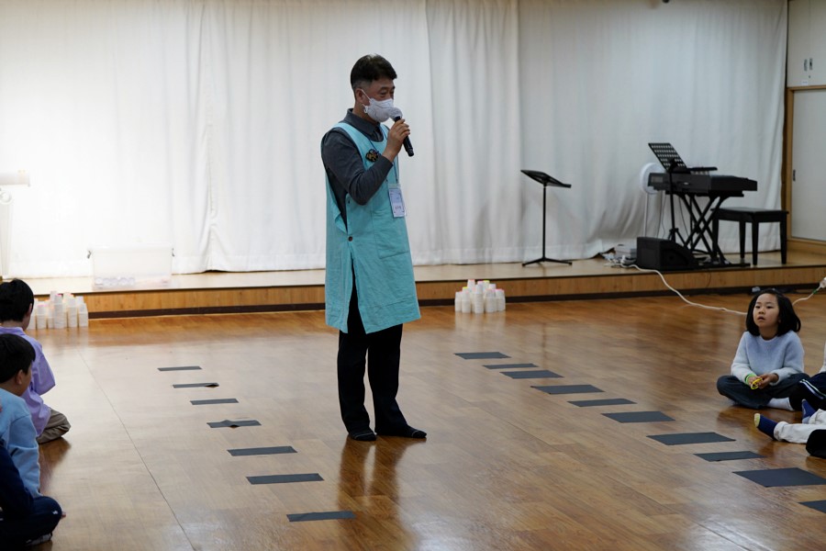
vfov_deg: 19.5
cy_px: 276
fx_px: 1606
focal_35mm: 70
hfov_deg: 28.8
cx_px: 413
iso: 800
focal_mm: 70
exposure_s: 1/160
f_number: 4
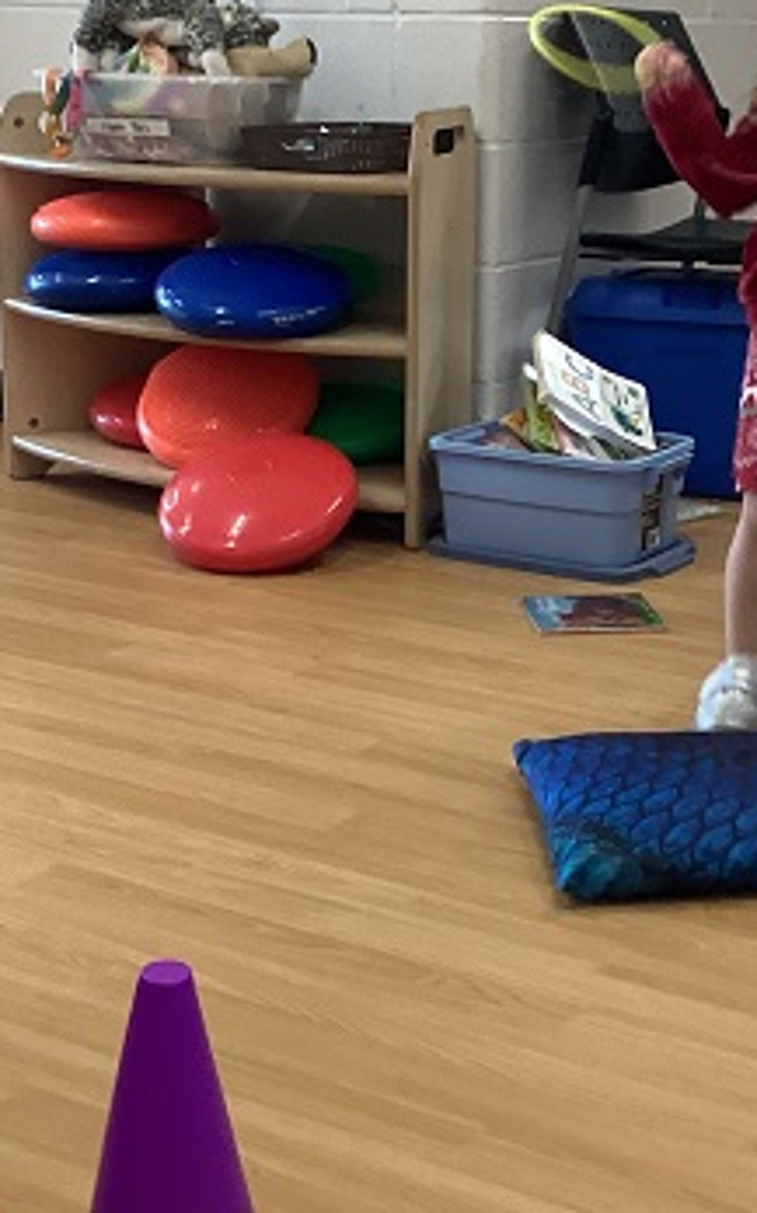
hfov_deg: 20.6
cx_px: 450
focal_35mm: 63
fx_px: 2083
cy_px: 648
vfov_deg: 32.5
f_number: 2.4
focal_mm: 3.3
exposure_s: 1/40
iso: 250
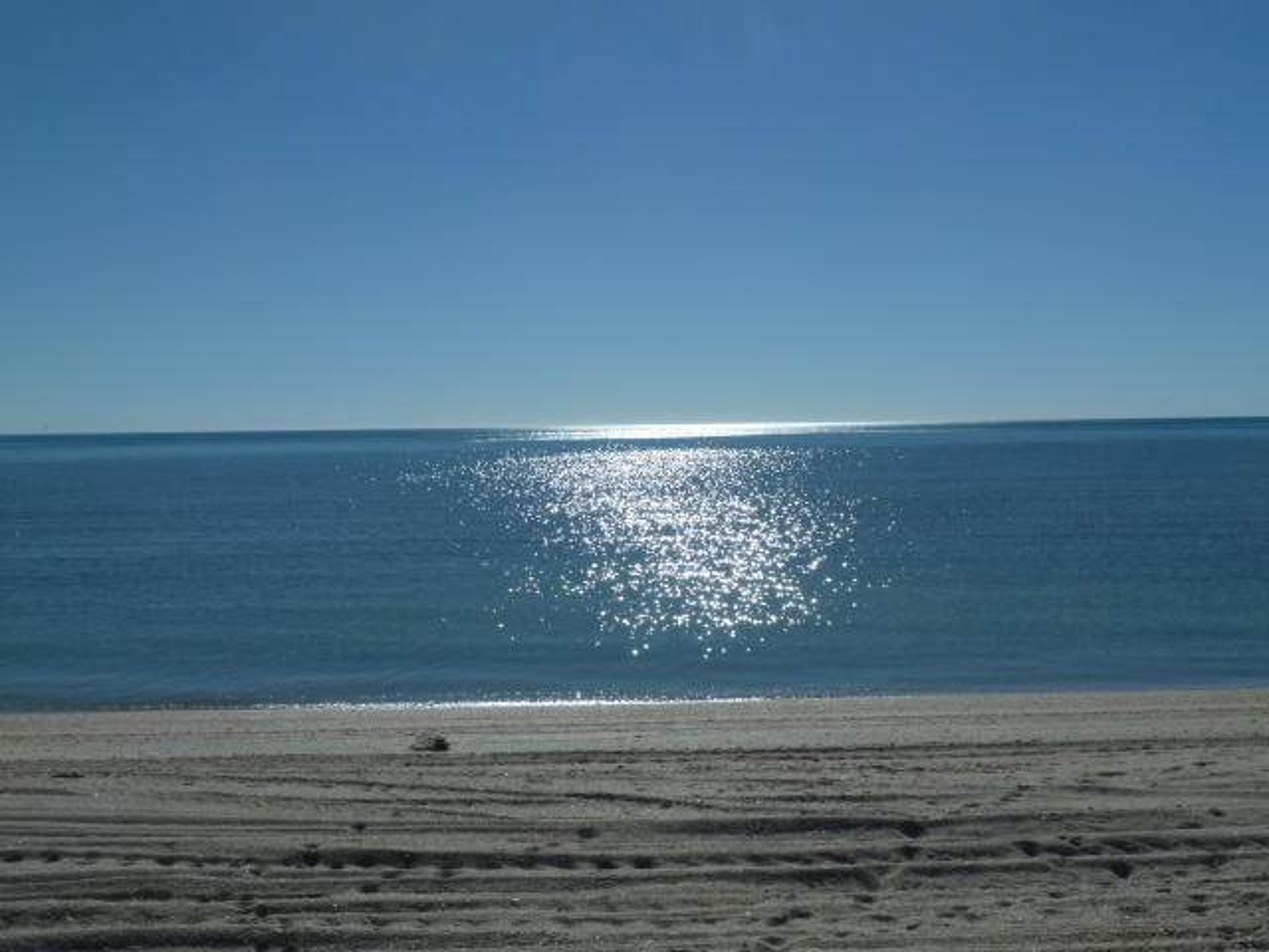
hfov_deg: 44.8
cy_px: 476
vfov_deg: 34.3
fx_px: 1540
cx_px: 634
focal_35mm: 42
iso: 80
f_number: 6.3
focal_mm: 6.9
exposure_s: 1/1000
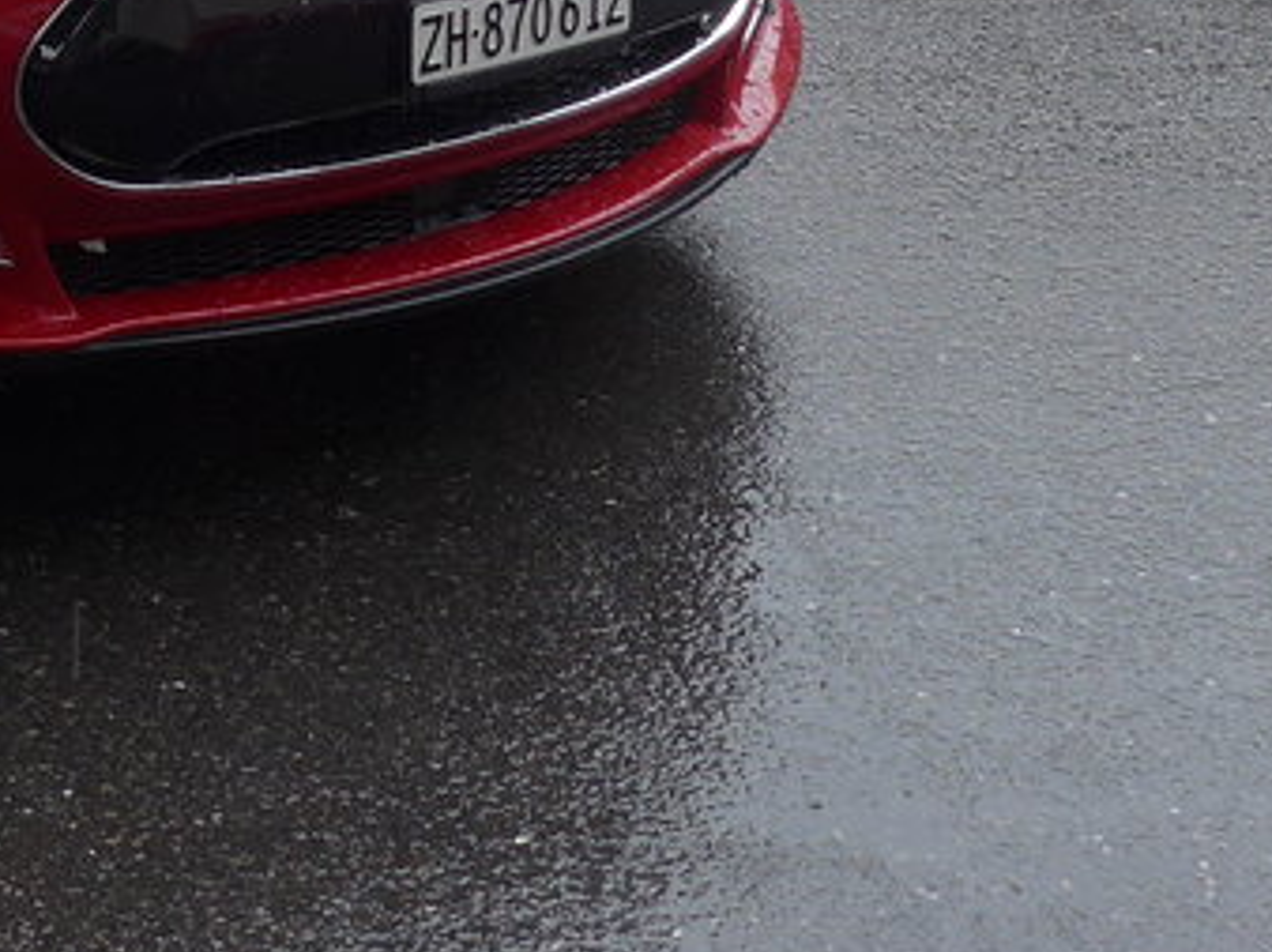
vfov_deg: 13.4
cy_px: -531
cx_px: -282
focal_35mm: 103
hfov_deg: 18.1
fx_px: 3782
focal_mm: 6
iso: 80
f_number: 2.8
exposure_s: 1/125
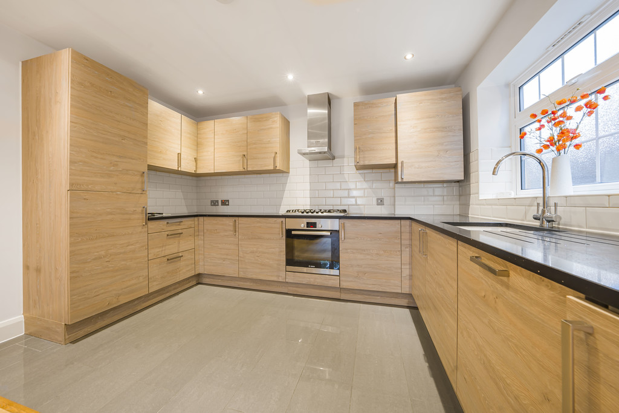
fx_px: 206
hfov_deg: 112.6
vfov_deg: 90.0
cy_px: 206
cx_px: 310
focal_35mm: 12
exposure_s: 1/1.67
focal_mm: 12
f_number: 9
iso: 250
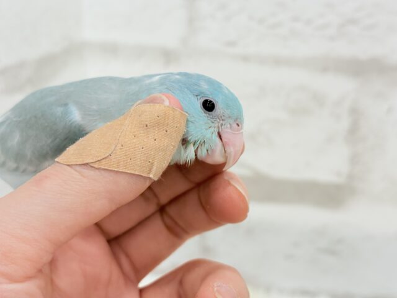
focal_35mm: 52
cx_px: 198
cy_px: 149
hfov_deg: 36.8
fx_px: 596
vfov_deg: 28.0
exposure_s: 1/100
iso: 80
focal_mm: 5.96
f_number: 1.6
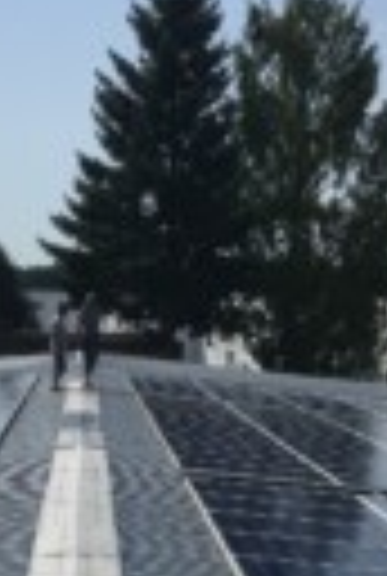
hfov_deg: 16.5
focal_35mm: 83
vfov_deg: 22.3
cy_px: 709
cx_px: 106
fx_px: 1331
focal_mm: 4.15
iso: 25
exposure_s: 1/4049
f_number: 2.2
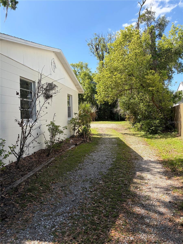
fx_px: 183
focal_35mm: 26
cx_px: 92
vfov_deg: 67.3
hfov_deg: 53.1
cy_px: 122
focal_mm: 5.96
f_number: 1.6
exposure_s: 1/1587
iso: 50
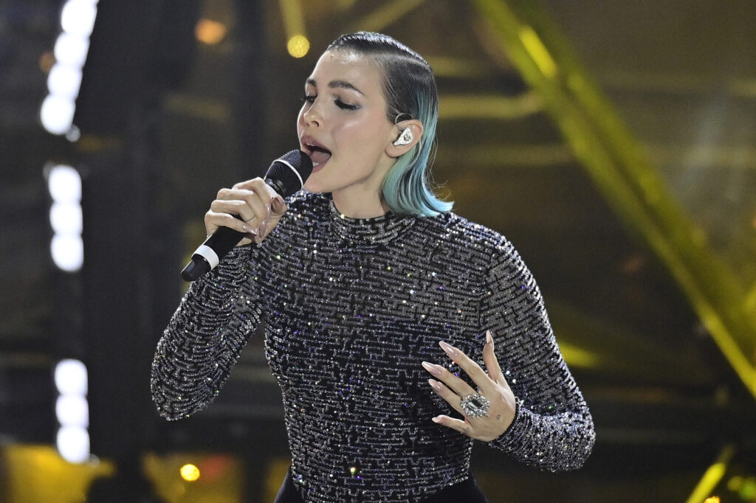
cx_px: 378
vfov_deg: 4.6
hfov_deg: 6.9
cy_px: 252
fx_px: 6298
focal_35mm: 300
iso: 4000
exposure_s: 1/640
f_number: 2.8
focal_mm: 300
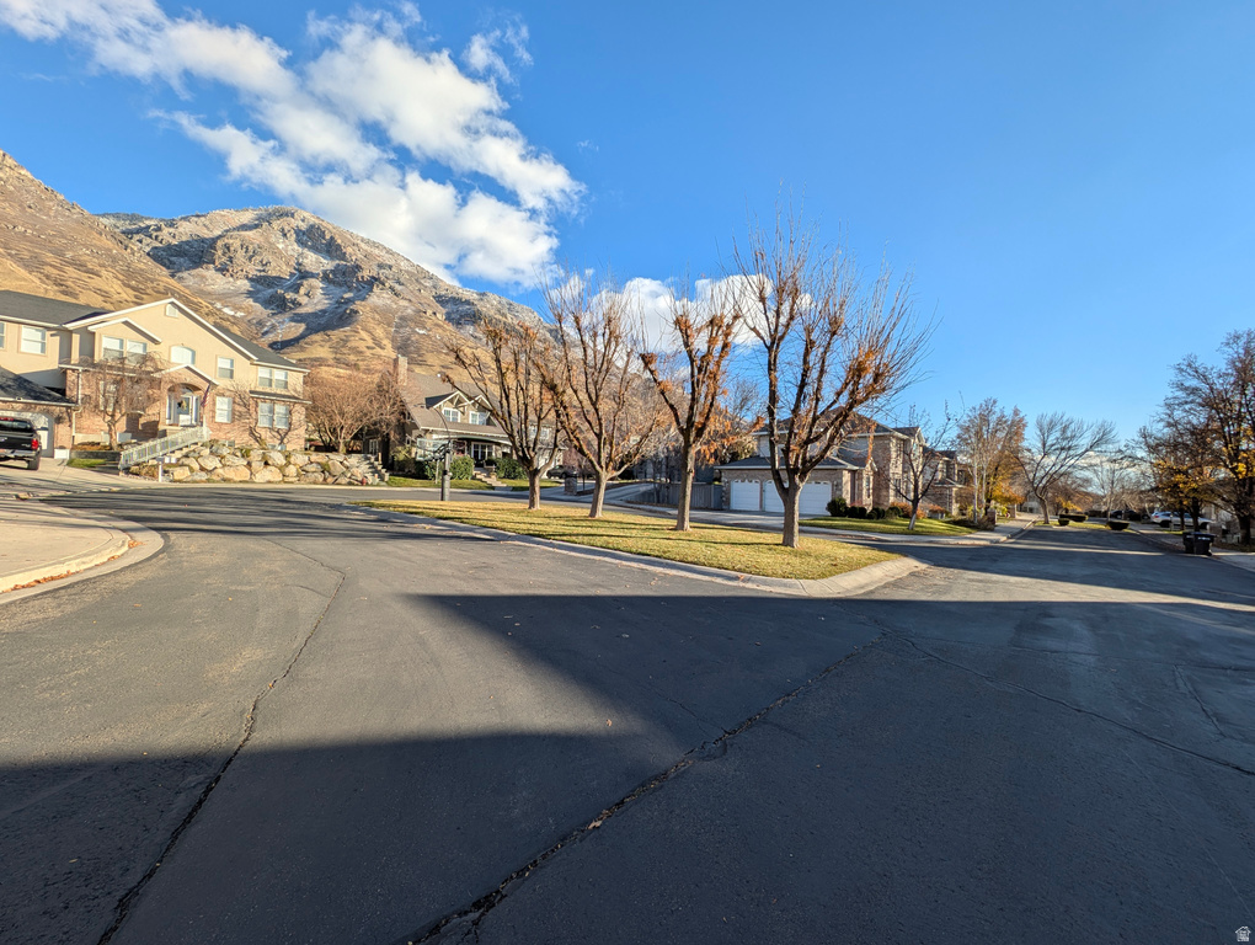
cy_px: 472
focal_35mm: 12
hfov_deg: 110.5
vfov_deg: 94.6
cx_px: 628
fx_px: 436
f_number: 1.95
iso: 40
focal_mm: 2.23
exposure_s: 1/1190
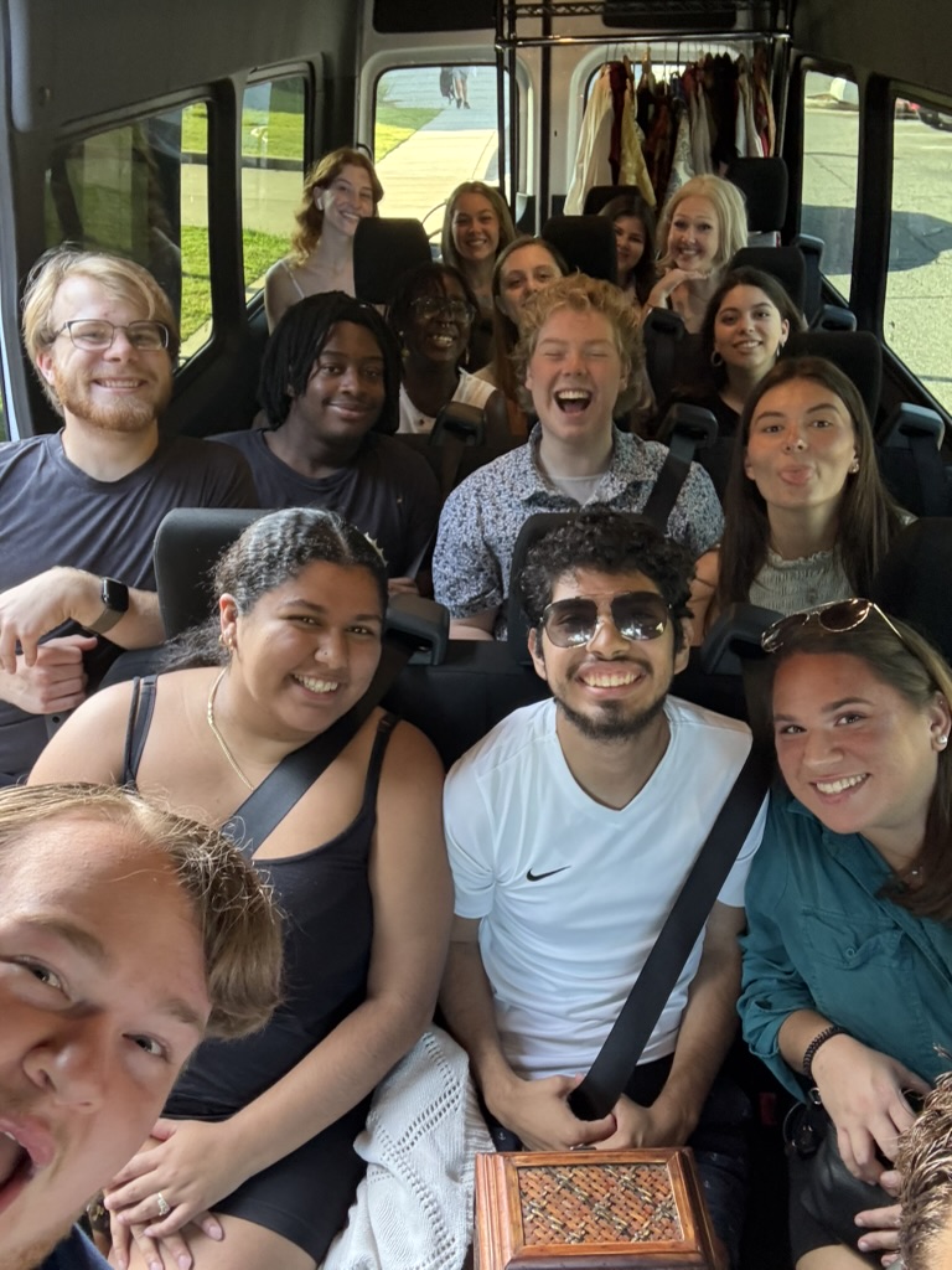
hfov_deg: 46.8
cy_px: 635
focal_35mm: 30
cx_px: 476
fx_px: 1100
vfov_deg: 60.0
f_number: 1.9
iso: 200
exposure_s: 1/60
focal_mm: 2.69
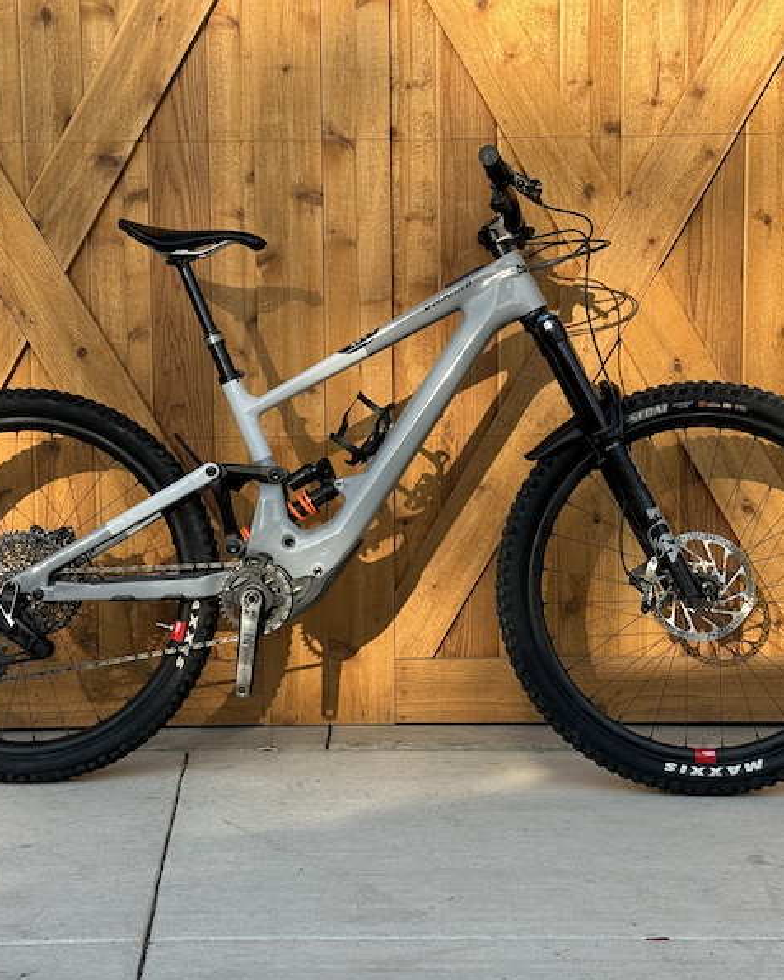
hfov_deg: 24.2
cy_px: 492
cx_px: 372
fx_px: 1827
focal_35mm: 63
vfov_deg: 30.0
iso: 64
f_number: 1.78
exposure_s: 1/1094
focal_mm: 6.76
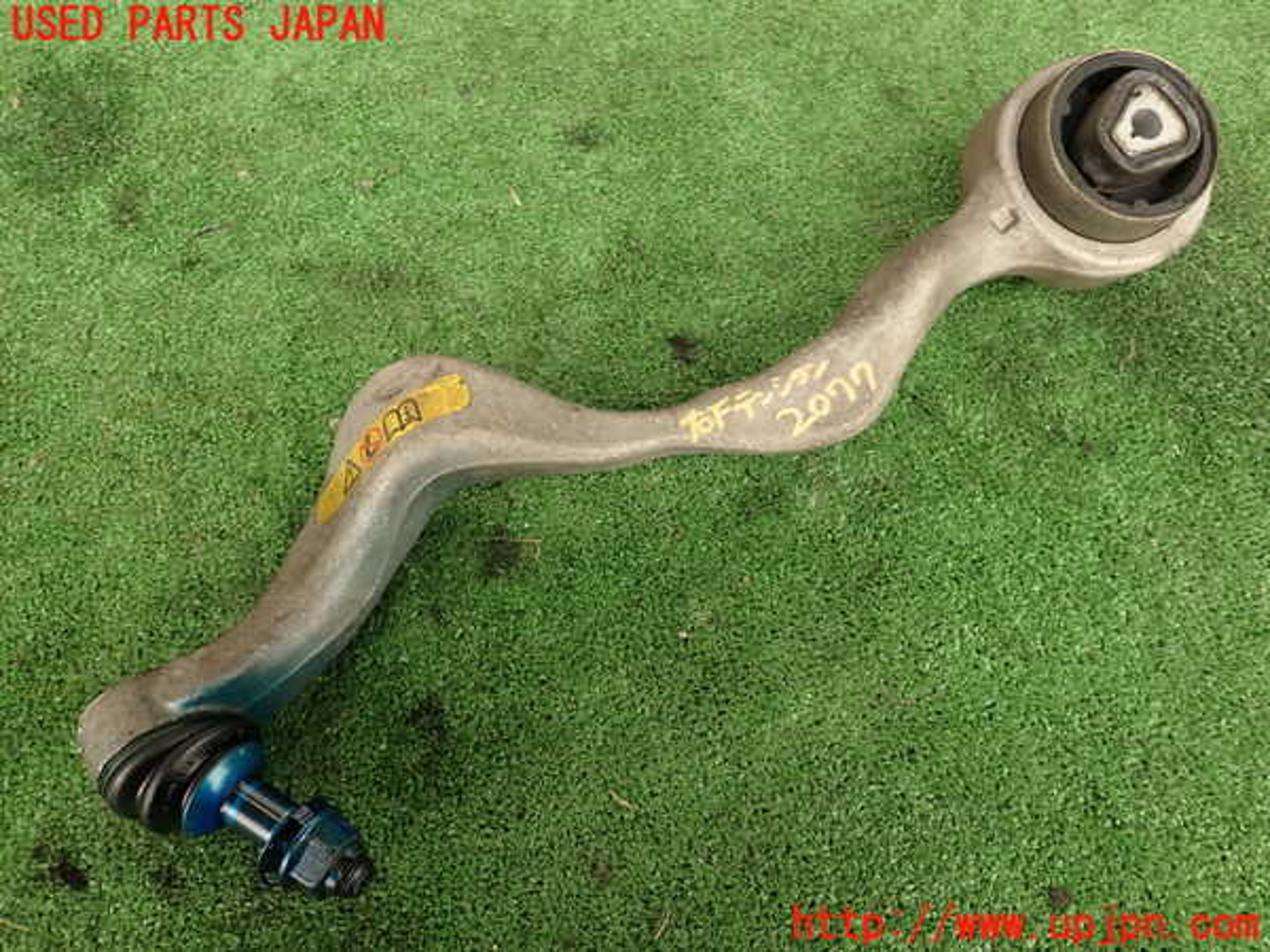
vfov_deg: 54.9
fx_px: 917
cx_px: 635
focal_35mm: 25
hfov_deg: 69.4
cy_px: 476
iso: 100
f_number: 2.8
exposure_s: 1/80
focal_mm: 4.5
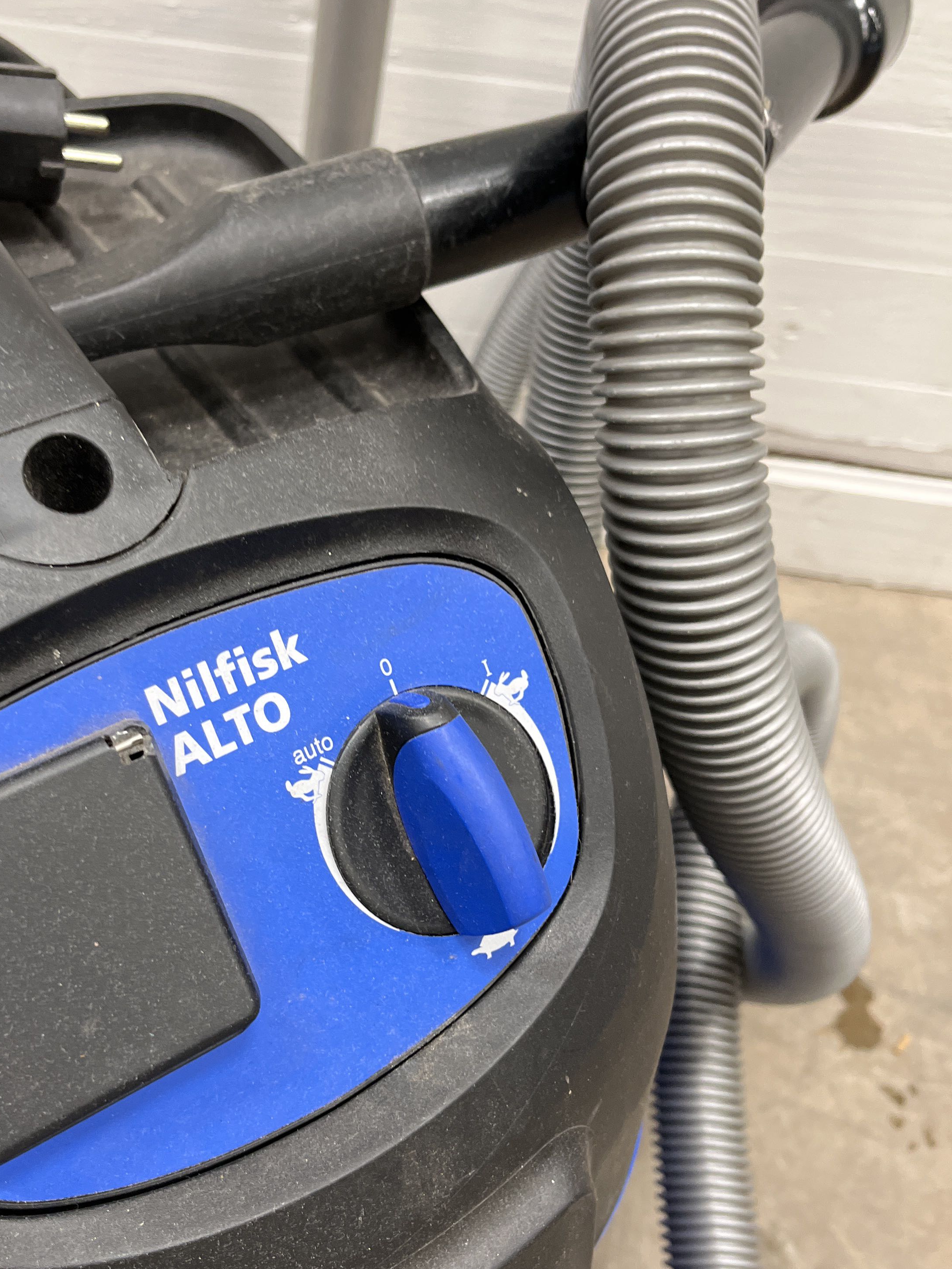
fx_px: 1320
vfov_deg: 51.3
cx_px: 300
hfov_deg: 39.1
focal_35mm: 36
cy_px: 694
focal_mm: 5.1
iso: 160
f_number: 1.6
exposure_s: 1/60
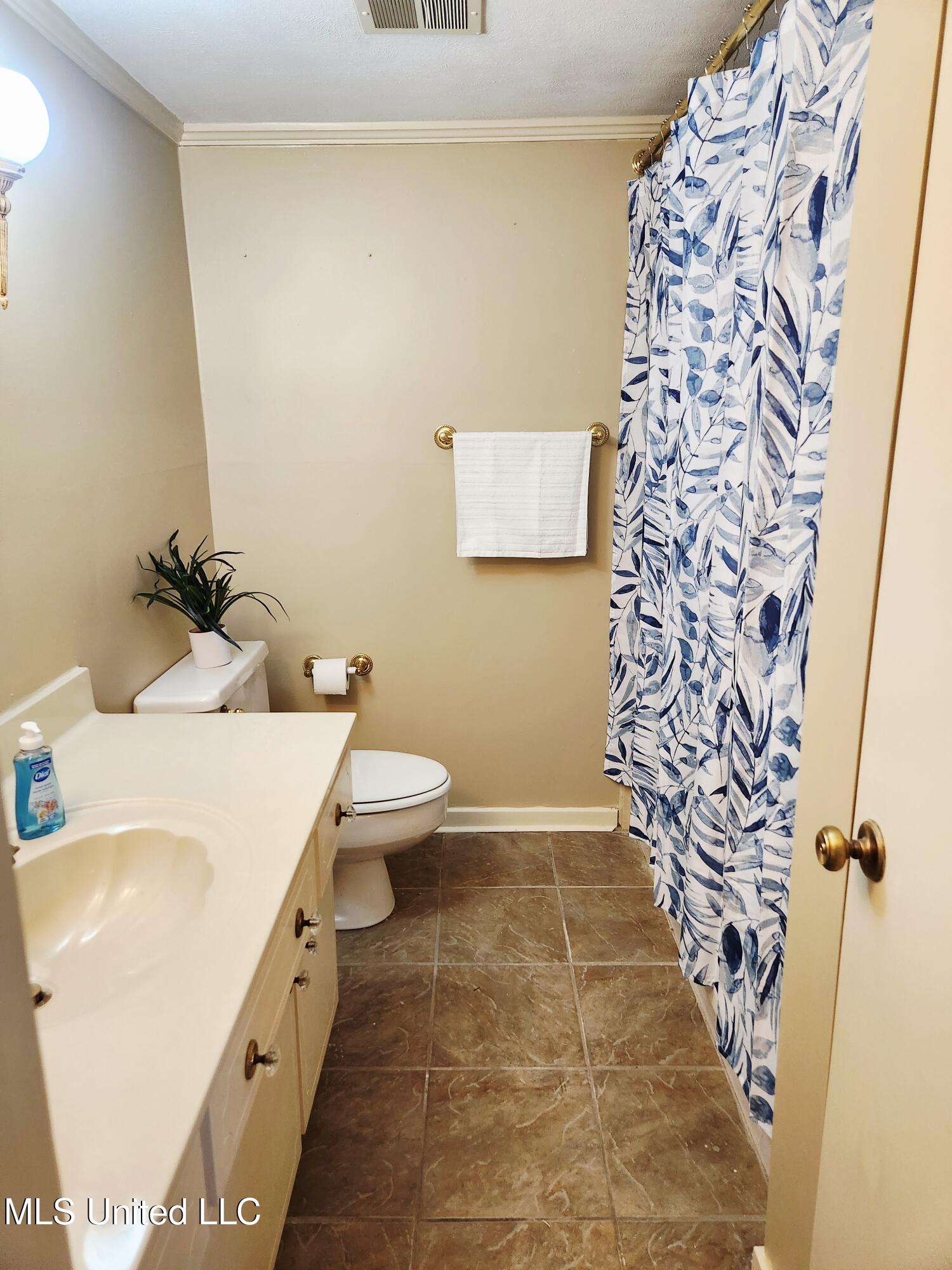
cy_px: 635
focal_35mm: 23
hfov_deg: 58.9
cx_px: 476
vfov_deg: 73.9
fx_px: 843
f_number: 1.8
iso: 320
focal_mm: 5.4
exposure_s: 1/120
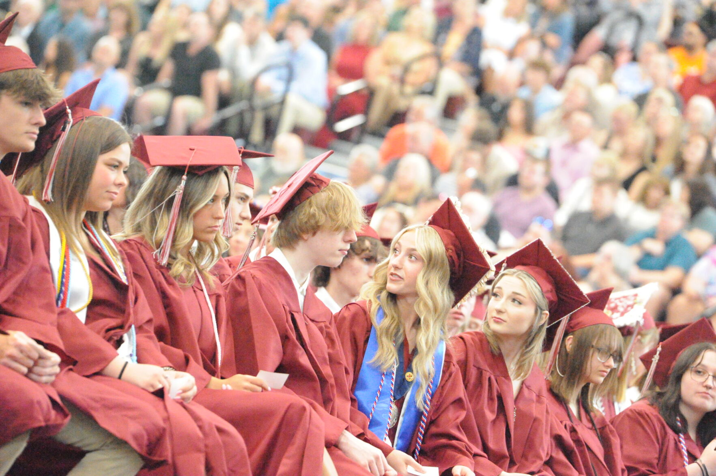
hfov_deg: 10.3
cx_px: 358
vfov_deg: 6.9
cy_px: 238
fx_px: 3975
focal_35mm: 200
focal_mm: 200
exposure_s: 1/640
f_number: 5
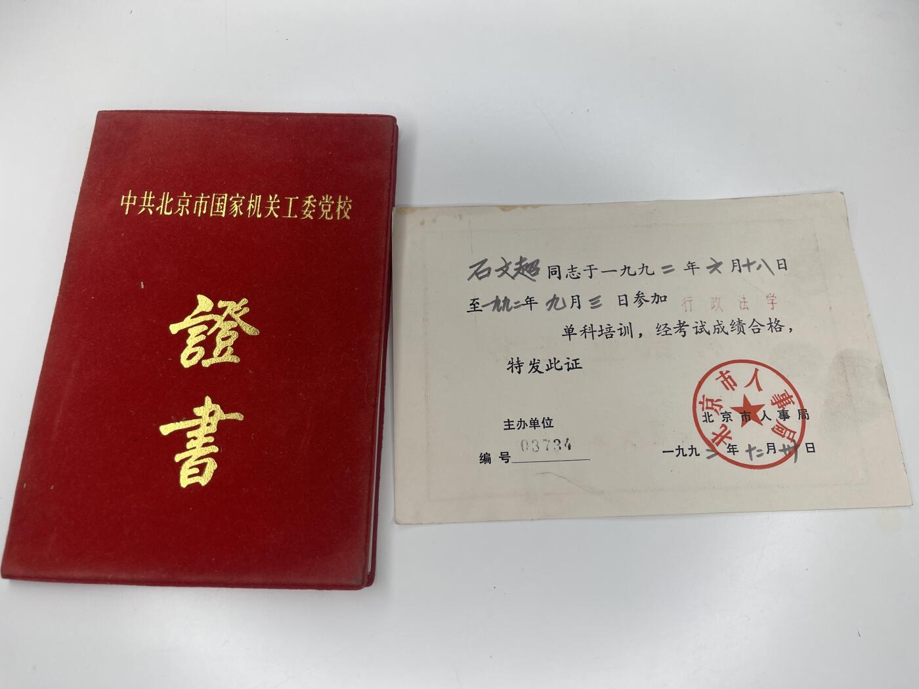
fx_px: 664
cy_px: 344
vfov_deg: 54.9
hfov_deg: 69.4
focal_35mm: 25
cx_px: 460
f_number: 1.6
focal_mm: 5.1
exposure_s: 1/305
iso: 32
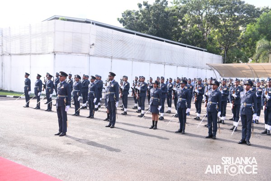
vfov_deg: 35.1
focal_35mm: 38
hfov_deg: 50.7
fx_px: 286
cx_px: 136
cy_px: 90
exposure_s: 1/250
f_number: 5
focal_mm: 38
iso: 200
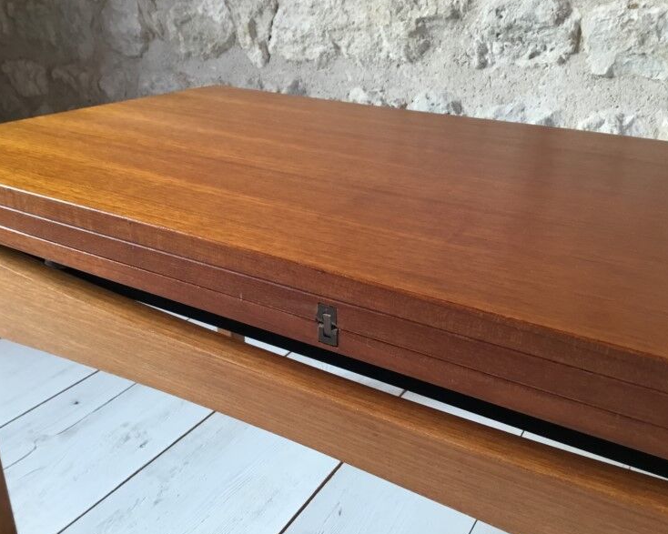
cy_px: 267
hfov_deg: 54.2
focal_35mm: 33
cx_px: 331
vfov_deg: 44.5
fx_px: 652
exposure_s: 1/33
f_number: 2.4
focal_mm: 3.3
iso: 125
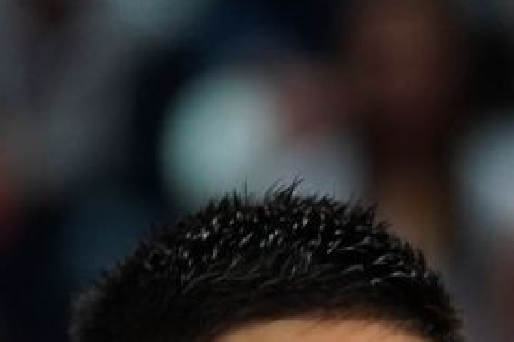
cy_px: 839
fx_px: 17379
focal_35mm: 1218
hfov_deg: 1.7
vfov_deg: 1.1
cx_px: 821
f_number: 2.8
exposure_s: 1/1000
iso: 1250
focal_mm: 186
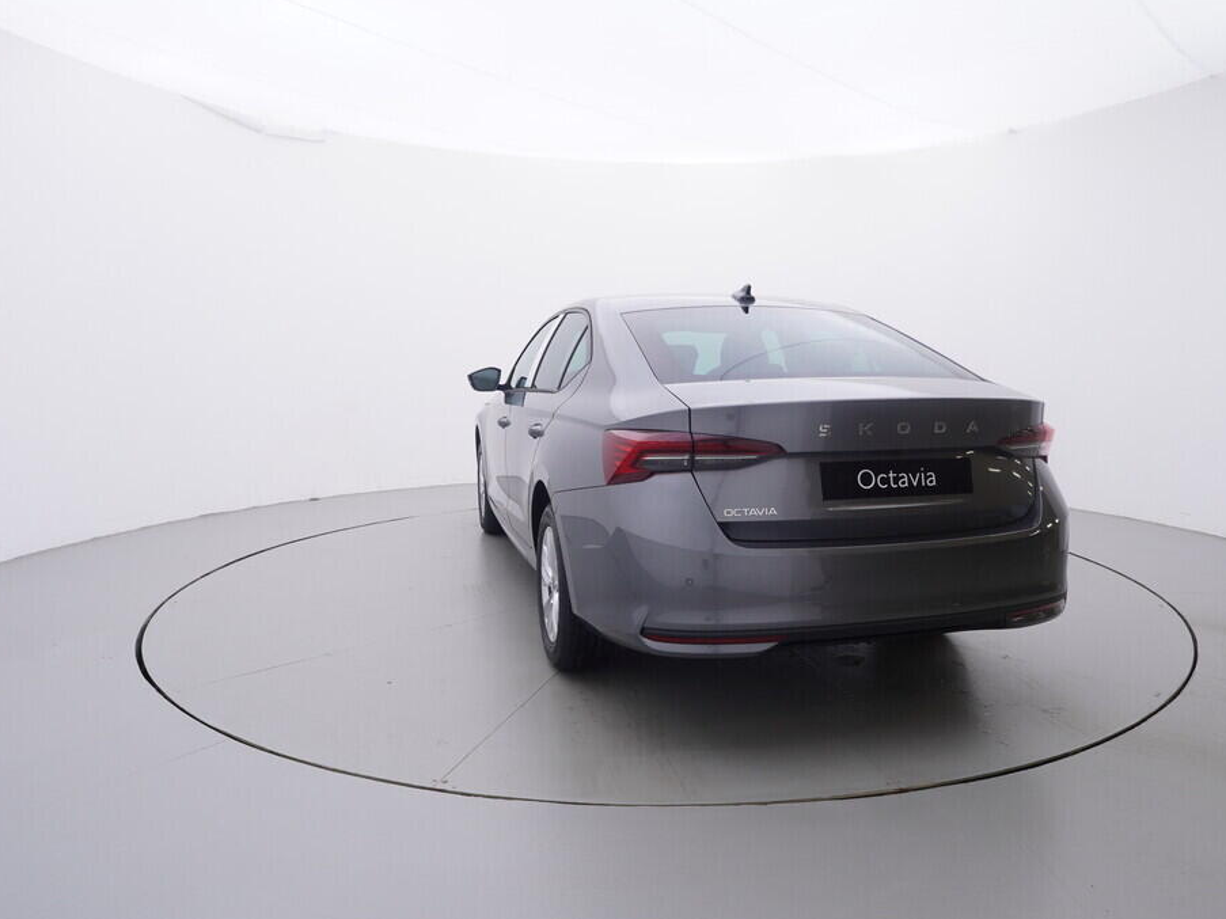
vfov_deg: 55.7
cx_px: 658
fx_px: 869
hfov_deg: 70.3
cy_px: 459
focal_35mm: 25
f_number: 5
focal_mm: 15
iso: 200
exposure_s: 1/80
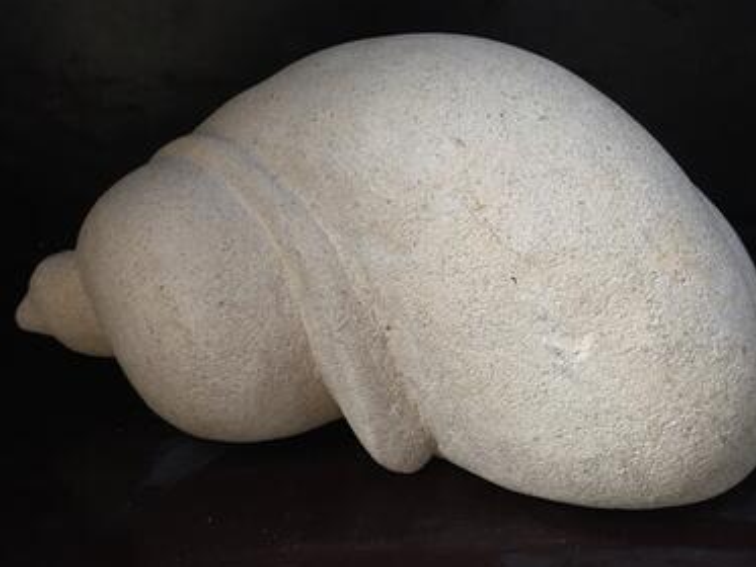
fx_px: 765
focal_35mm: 35
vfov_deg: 40.7
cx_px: 357
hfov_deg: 52.6
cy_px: 271
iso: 64
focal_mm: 4.15
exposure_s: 1/33
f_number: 2.2
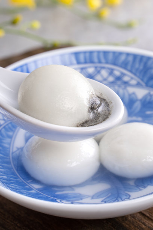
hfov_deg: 18.2
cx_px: 76
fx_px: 478
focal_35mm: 75
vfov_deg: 27.0
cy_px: 115
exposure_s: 1/160
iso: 100
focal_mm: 75
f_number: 8
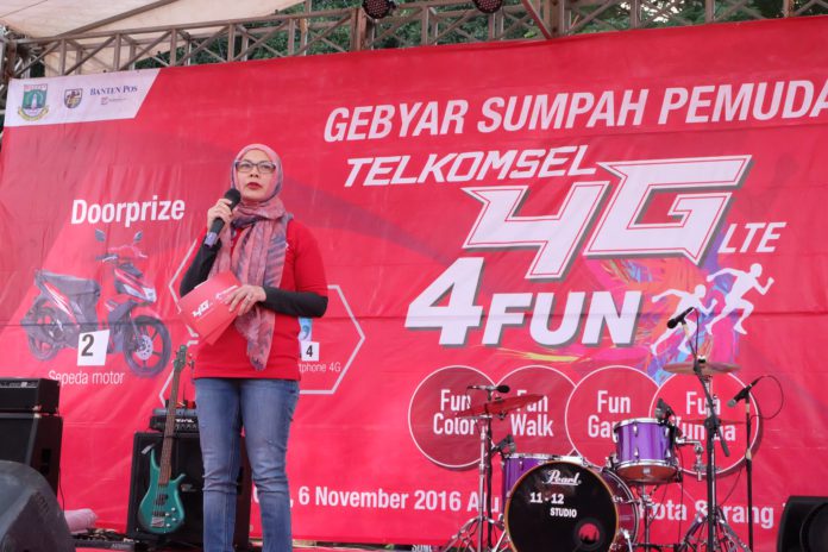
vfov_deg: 25.5
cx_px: 414
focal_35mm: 53
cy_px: 276
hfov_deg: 37.5
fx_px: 1219
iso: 6400
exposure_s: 1/3300
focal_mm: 35.5
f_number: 7.1
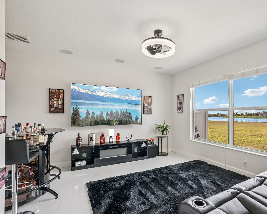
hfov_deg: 82.4
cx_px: 159
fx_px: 150
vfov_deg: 70.8
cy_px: 112
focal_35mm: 19
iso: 400
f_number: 8
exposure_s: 1/40
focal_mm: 16
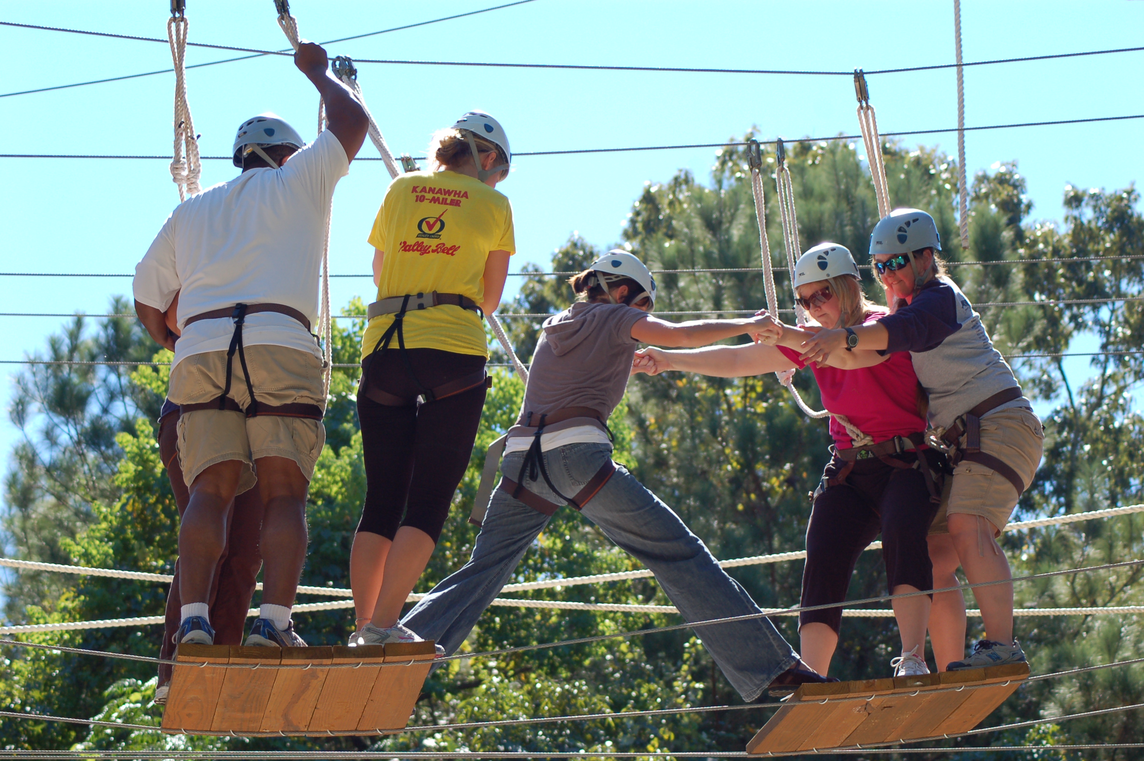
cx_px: 572
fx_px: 3810
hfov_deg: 17.1
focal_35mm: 120
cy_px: 380
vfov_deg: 11.4
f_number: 5.6
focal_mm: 80
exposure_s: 1/500
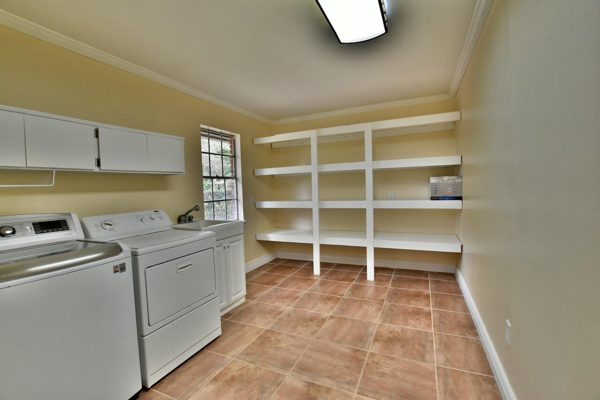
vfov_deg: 77.4
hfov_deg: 100.4
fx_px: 250
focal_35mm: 15
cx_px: 300
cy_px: 200
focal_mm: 10
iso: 1600
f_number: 5.6
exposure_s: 1/125
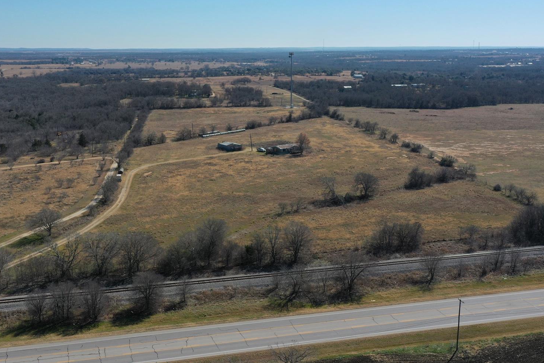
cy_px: 145
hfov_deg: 49.5
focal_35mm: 39
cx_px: 245
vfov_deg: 34.1
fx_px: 589
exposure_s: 1/1250
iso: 100
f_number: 4.5
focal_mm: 10.26
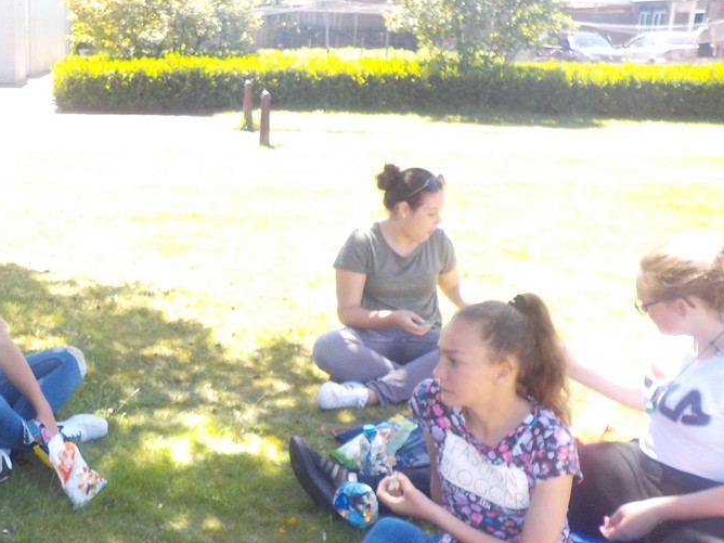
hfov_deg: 40.4
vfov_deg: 31.5
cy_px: 306
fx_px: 962
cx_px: 205
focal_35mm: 46
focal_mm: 4.1
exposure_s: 1/125
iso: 125
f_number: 3.3
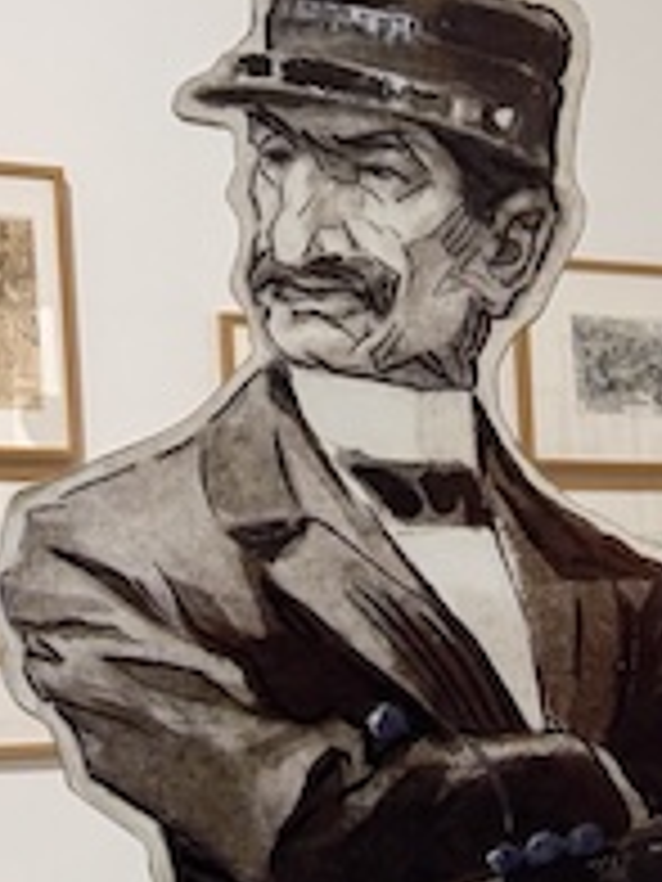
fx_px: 2499
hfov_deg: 13.7
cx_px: 1153
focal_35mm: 98
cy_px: 922
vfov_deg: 19.3
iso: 250
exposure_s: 1/50
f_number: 1.78
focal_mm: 6.76
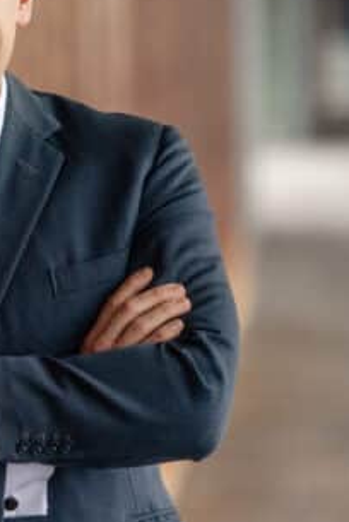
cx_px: -11
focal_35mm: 378
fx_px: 5484
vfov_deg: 5.4
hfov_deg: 3.6
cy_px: 317
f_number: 3.5
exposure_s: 1/250
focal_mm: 160
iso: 1600
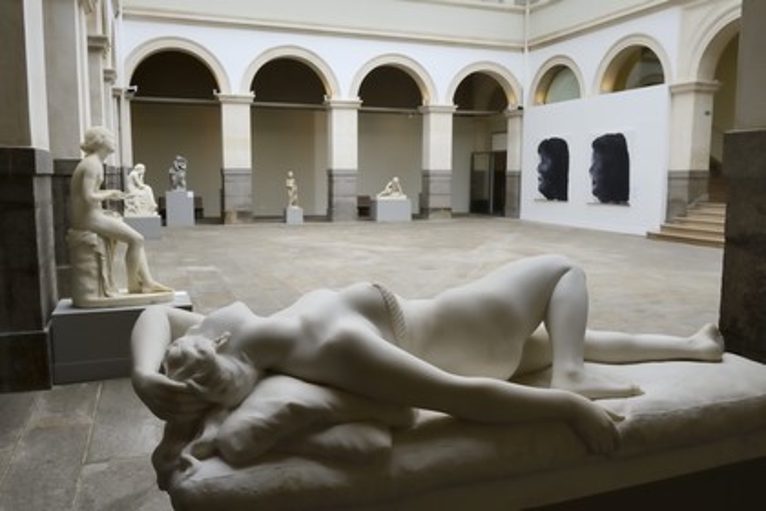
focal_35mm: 29
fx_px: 617
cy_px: 256
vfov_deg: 45.0
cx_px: 383
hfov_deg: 63.7
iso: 800
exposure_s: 1/160
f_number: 8
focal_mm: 29
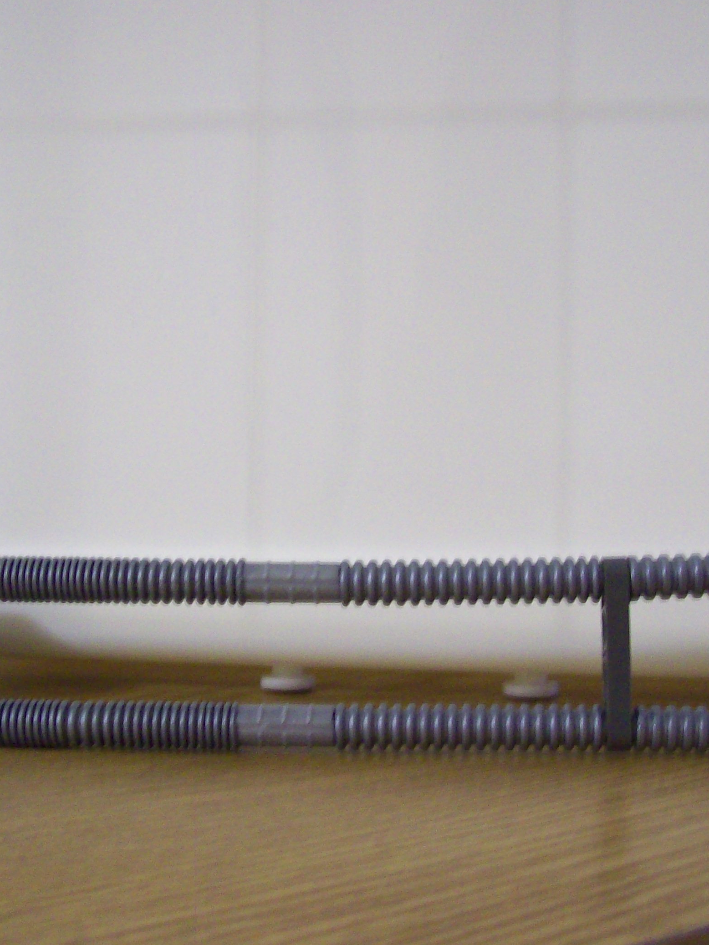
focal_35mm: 53
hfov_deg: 27.5
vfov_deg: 36.2
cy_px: 477
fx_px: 1447
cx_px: 308
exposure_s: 1/8
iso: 194
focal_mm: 6
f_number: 2.7
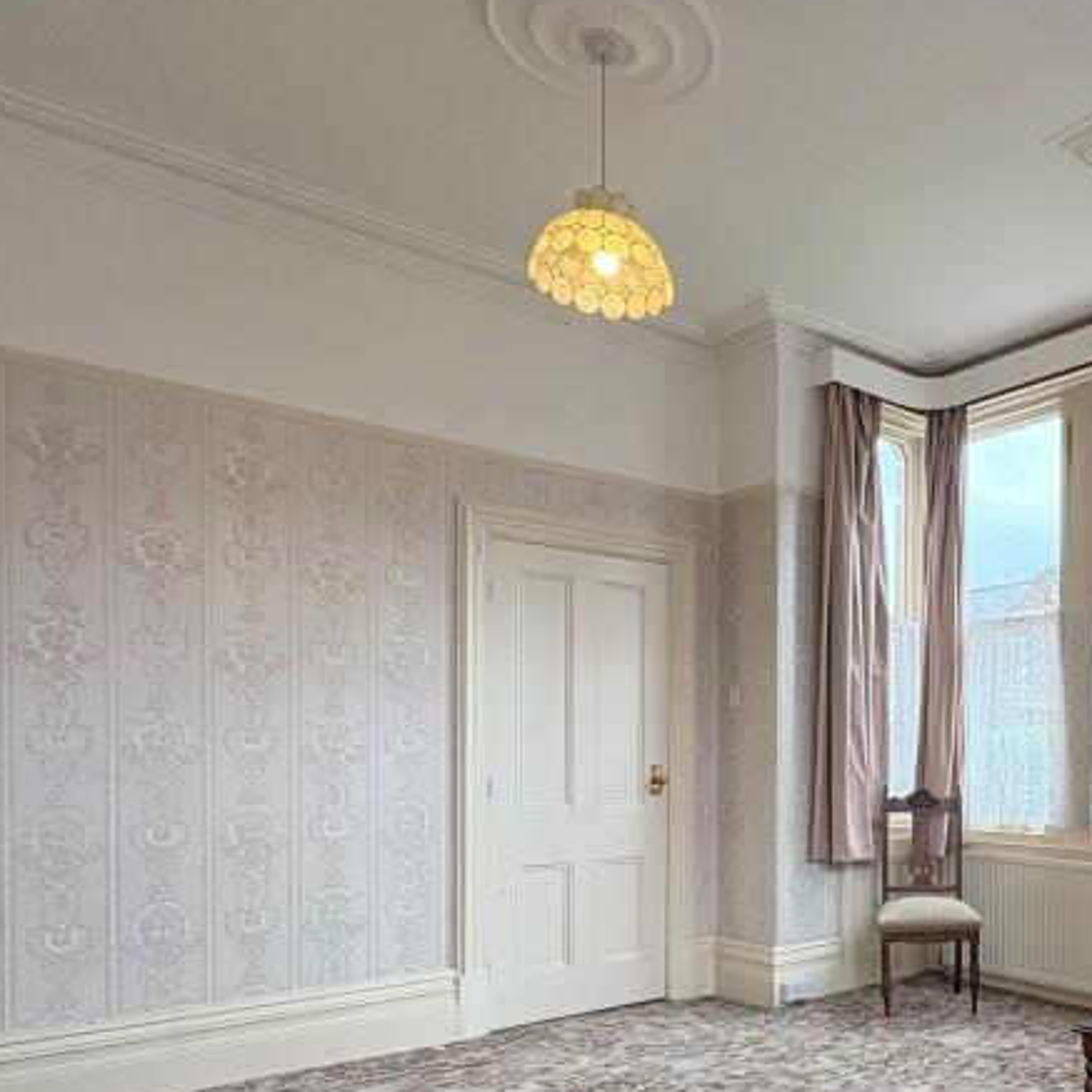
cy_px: 765
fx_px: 1035
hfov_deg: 50.5
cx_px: 945
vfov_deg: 54.0
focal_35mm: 29
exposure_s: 1/126
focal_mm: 2.22
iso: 80
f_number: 2.2
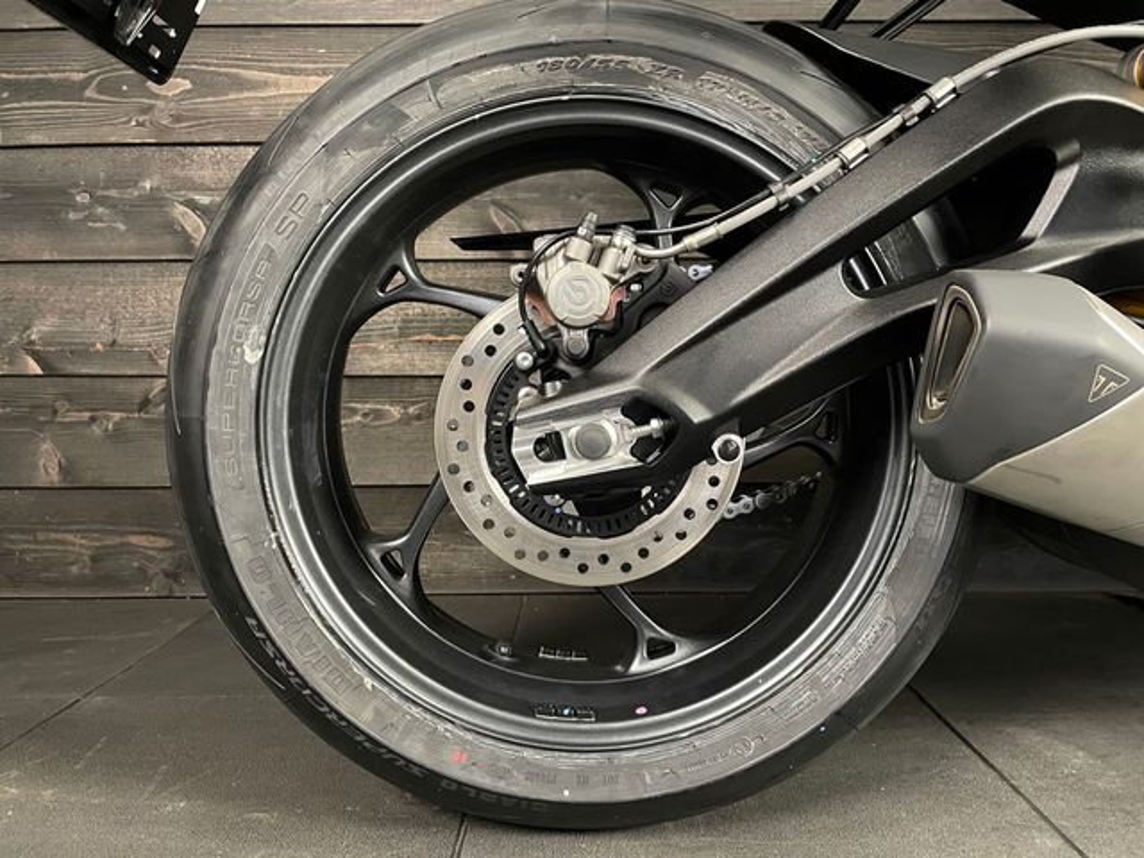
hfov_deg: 67.3
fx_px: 859
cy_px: 429
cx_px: 572
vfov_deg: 53.1
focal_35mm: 26
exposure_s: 1/25
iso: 500
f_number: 1.6
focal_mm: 4.2
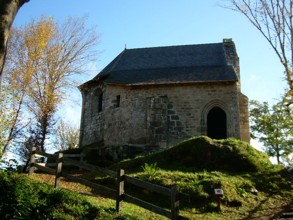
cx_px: 153
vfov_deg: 35.1
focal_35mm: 41
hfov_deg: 45.8
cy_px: 110
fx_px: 347
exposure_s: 1/386
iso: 50
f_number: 2.8
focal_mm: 6.3
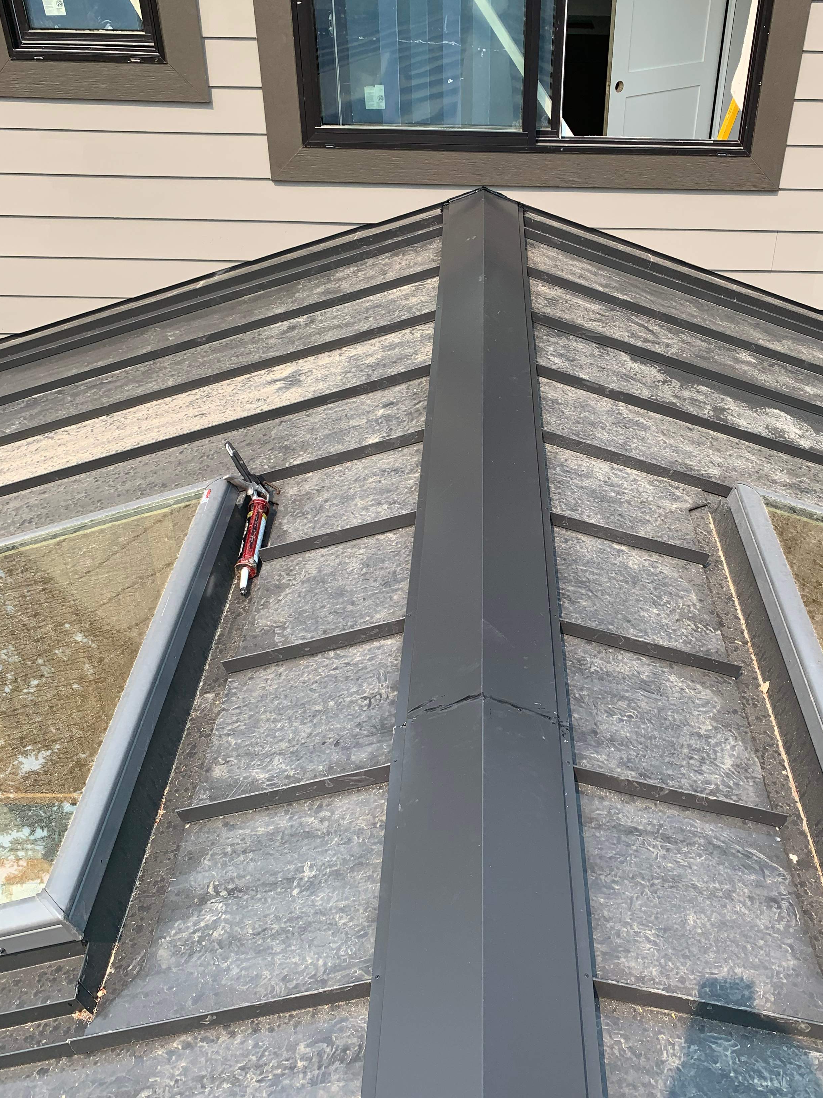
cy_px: 524
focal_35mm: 32
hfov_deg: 43.9
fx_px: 1014
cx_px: 505
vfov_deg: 56.8
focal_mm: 4.25
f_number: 1.8
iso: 25
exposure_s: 1/887
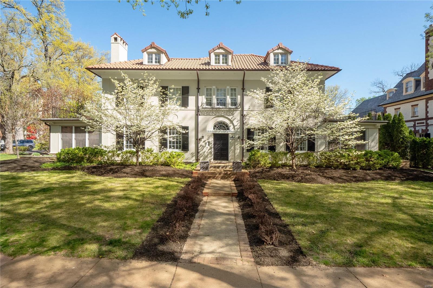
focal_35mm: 18
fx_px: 216
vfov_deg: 67.4
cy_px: 144
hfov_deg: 90.0
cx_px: 216
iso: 400
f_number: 8
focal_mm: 9
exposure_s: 1/400
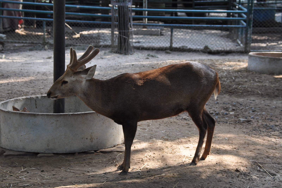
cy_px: 94
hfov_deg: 20.9
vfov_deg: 14.0
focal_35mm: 98
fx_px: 763
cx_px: 141
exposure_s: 1/125
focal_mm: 65
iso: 280
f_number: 5.6
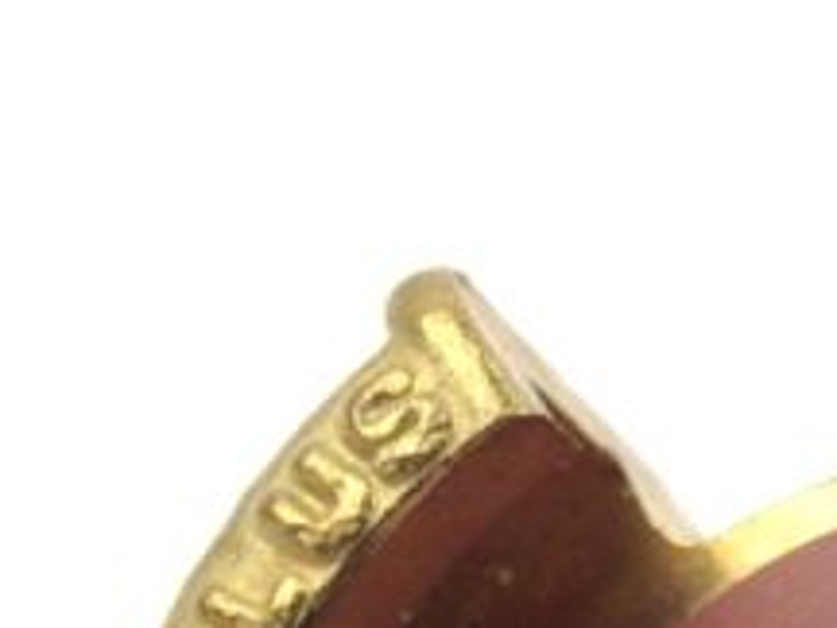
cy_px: 1159
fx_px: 2950
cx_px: 1166
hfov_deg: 15.2
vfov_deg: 11.2
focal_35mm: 122
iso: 50
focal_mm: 4.12
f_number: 2.4
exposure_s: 1/179
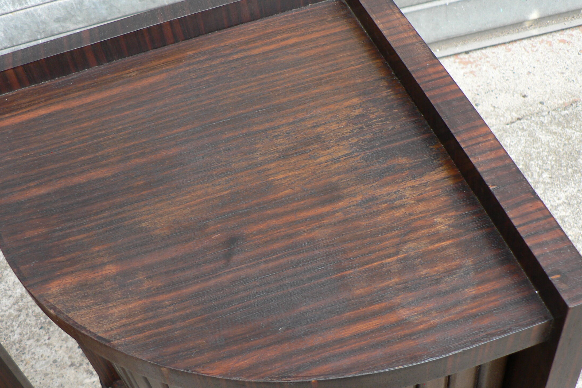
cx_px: 272
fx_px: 711
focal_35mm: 44
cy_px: 215
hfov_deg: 44.5
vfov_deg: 30.5
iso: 80
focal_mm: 6
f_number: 2.8
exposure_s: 1/80
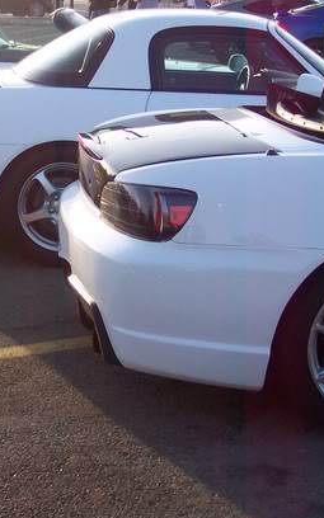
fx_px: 1116
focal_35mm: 79
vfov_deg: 26.0
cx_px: 155
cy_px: 176
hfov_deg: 16.5
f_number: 2.8
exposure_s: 1/700
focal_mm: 8
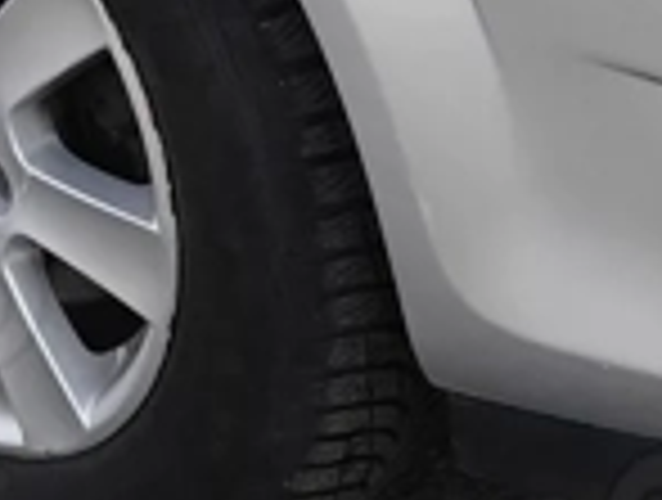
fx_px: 2991
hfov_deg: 12.5
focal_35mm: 156
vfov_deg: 9.0
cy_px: -477
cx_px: 86
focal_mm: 6.14
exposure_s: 1/360
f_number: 1.65
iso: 50
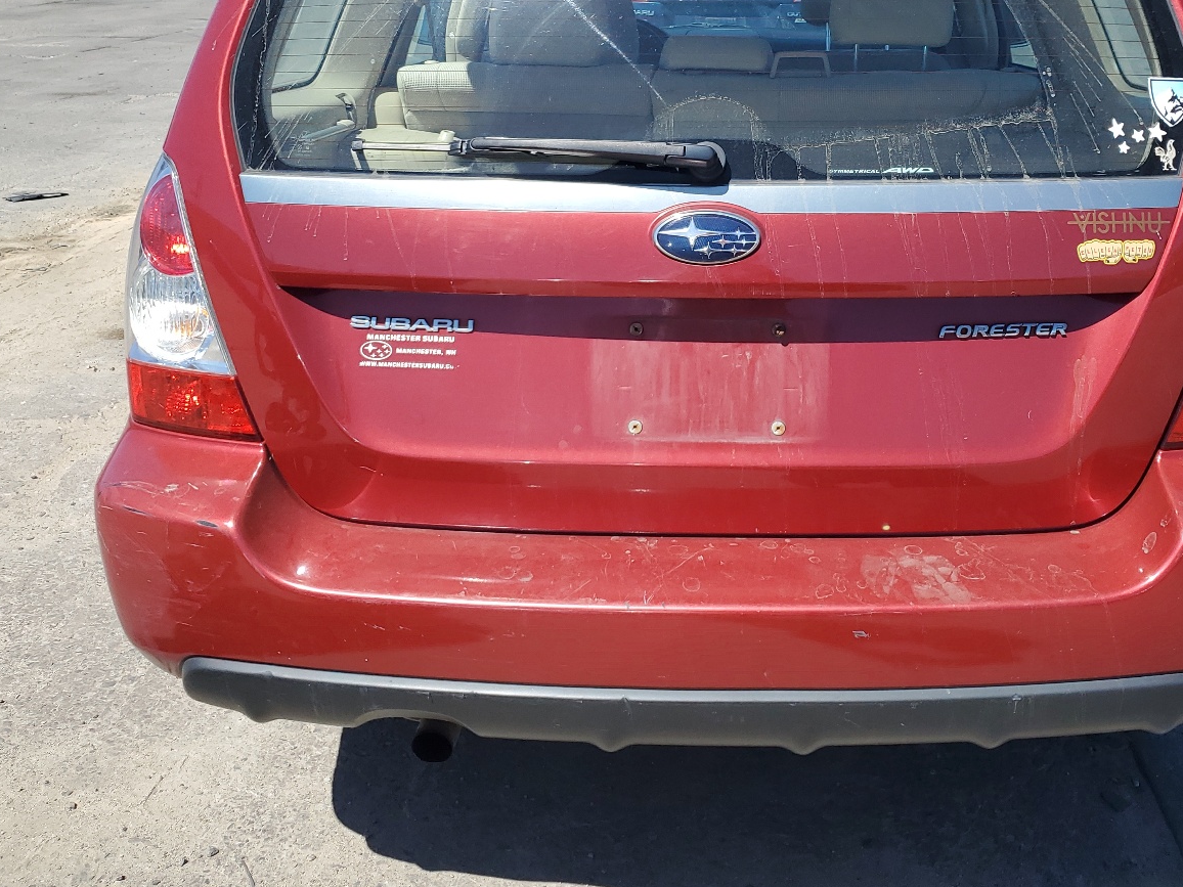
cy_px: 278
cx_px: 709
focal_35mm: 36
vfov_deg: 39.1
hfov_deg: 51.0
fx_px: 1230
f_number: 1.5
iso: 50
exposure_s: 1/2500
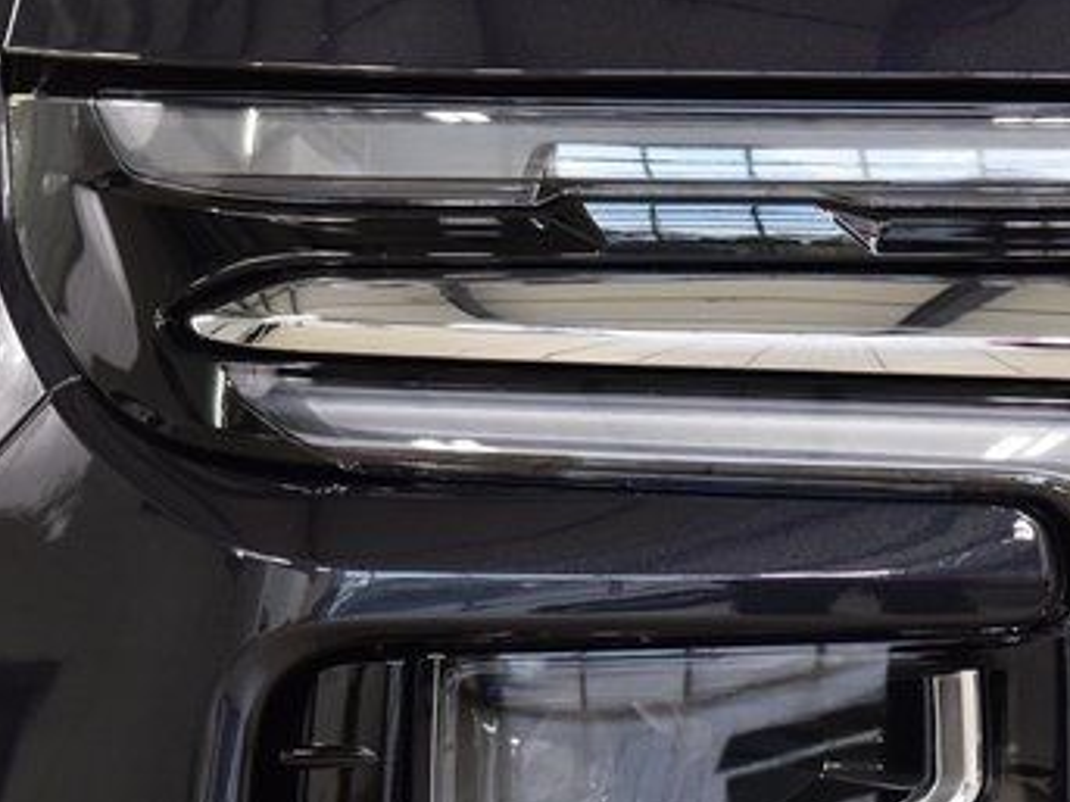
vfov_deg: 8.5
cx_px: 736
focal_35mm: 175
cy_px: 641
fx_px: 5404
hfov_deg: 11.3
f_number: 7.1
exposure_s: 1/30
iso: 1600
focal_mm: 65
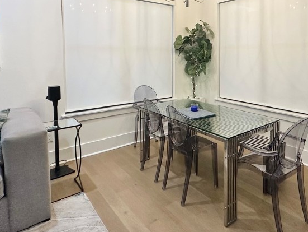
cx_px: 191
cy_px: 67
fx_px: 231
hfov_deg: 66.3
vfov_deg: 51.5
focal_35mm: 26
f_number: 2.2
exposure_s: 1/120
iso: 250
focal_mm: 2.22
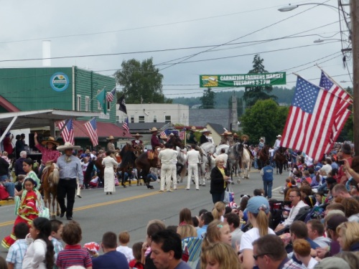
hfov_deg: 14.0
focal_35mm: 141
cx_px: 180
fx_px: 1462
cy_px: 134
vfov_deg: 10.5
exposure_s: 1/200
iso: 100
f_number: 4.8
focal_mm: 24.1
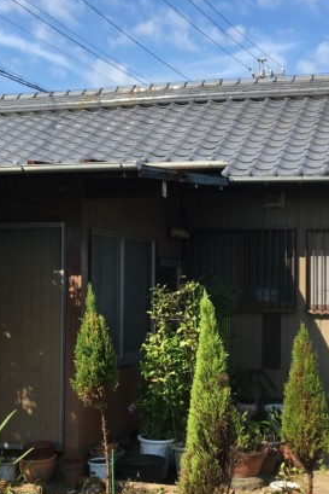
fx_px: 808
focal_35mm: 59
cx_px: 233
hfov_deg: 22.9
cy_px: 261
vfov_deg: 33.9
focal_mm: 4.15
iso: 25
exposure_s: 1/1241
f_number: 2.2
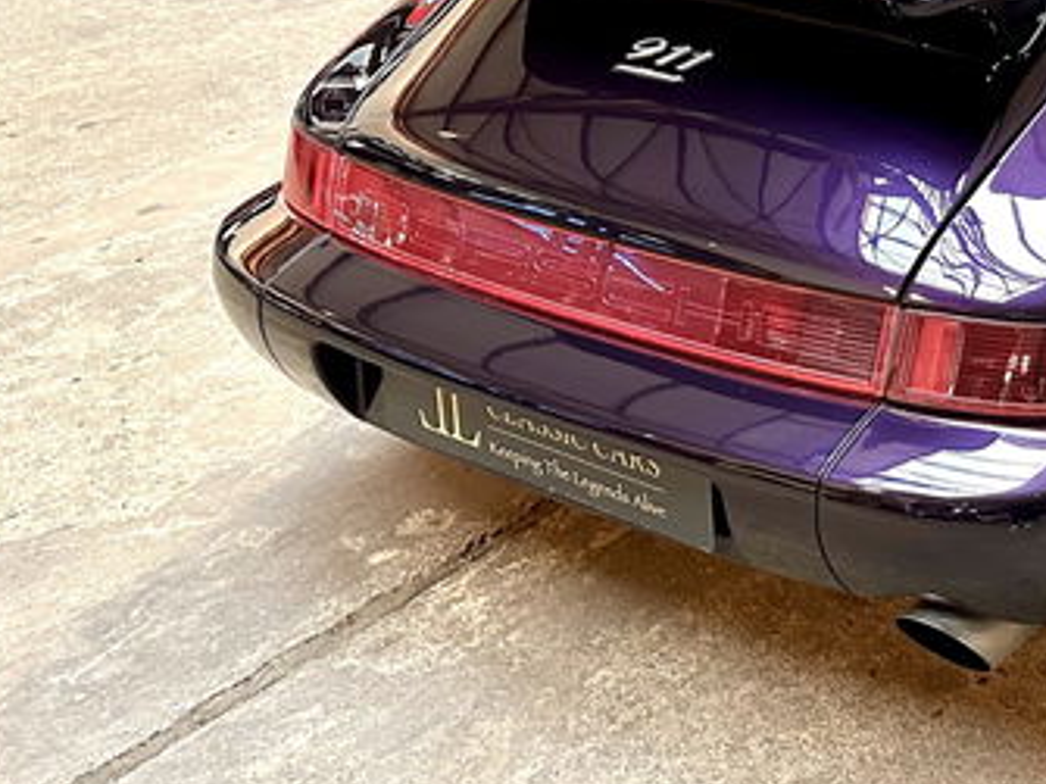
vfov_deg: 25.9
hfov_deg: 31.1
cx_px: 1155
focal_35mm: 55
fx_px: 1661
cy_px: 128
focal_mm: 6.86
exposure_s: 1/50
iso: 640
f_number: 1.78
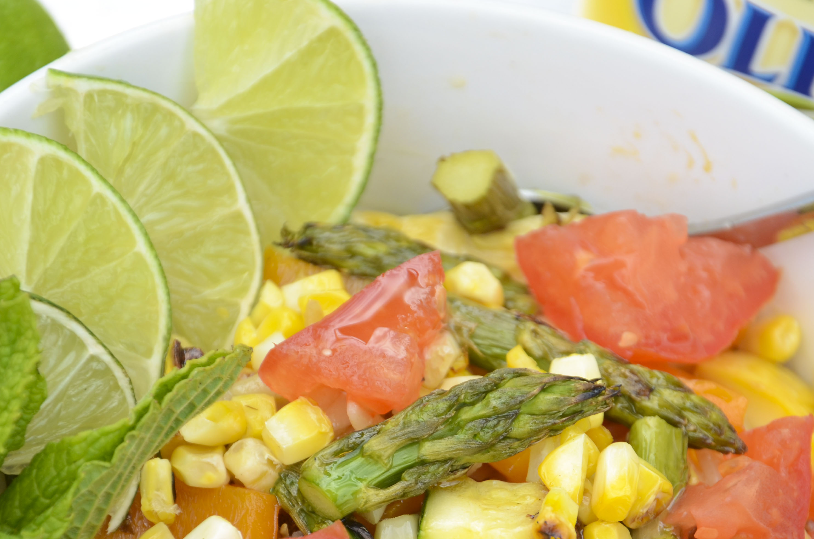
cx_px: 460
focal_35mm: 224
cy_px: 421
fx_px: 5054
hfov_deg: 9.2
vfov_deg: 6.1
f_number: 5.6
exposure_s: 1/320
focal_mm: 90
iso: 200
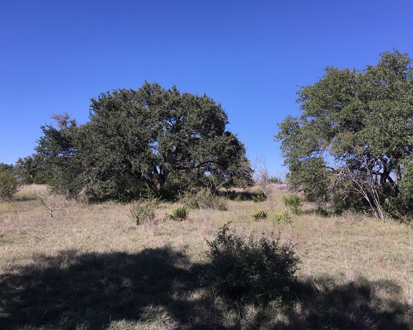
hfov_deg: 57.1
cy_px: 167
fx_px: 379
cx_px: 220
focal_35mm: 31
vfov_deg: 47.1
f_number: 2.2
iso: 25
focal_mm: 4.15
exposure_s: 1/1221
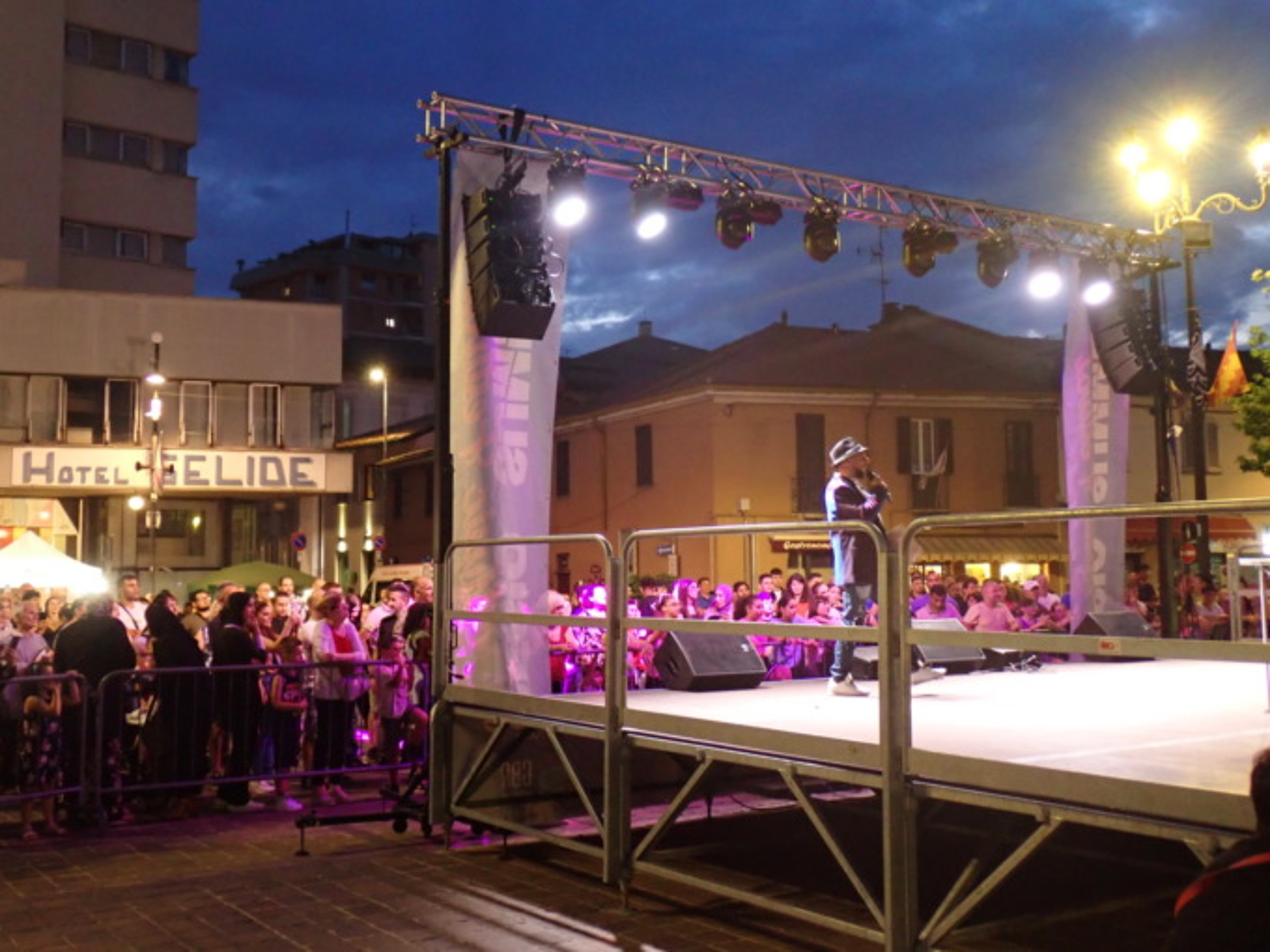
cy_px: 476
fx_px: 1394
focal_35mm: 38
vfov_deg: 37.7
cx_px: 635
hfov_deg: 49.0
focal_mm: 6.83
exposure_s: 1/15
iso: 800
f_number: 2.7
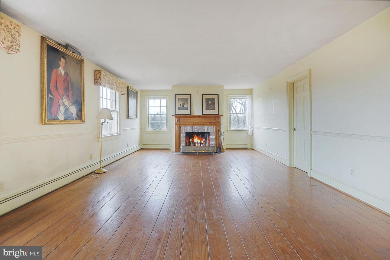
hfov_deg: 96.8
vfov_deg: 73.7
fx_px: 173
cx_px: 195
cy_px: 130
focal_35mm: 16
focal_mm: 16
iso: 200
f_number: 5.6
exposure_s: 1/2.5
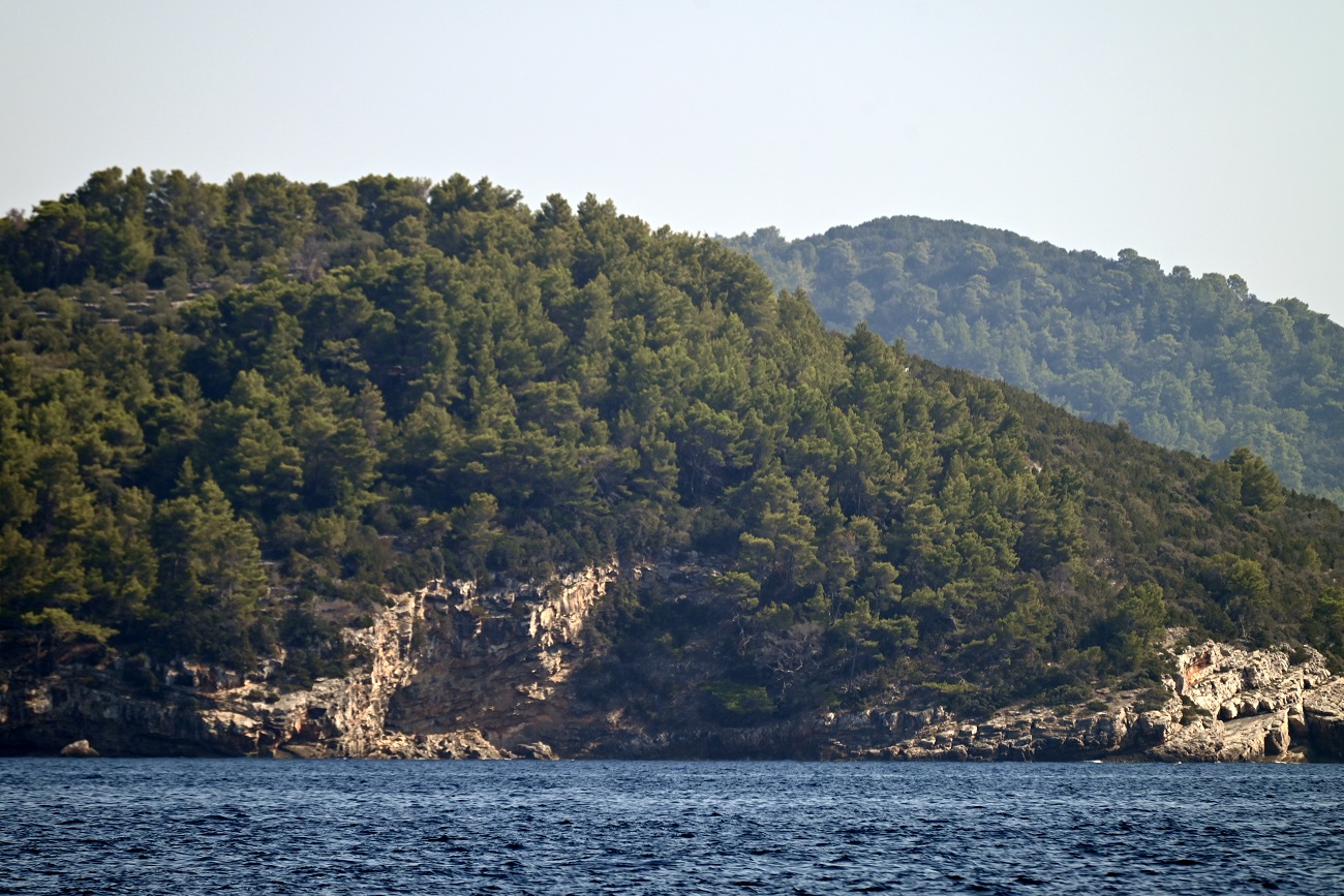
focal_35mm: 300
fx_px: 11200
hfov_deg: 6.9
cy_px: 448
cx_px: 672
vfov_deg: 4.6
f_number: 5.6
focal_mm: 300
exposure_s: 1/1000
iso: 200
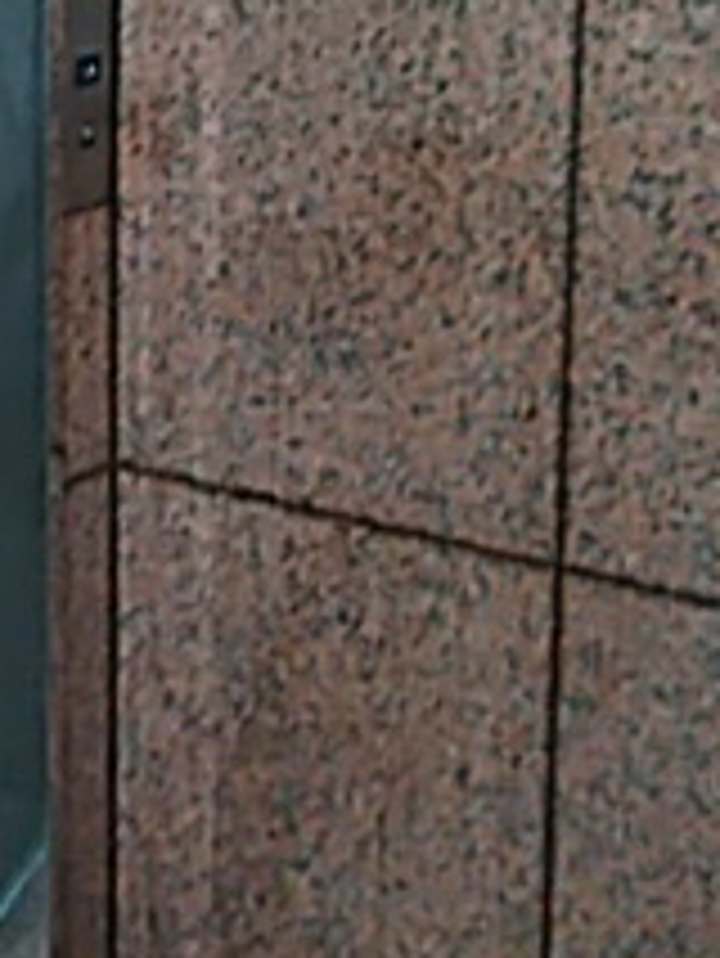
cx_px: -266
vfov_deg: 23.6
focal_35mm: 81
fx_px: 2244
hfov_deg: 17.0
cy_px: 121
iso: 1077
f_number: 2.2
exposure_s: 1/20
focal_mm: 3.46
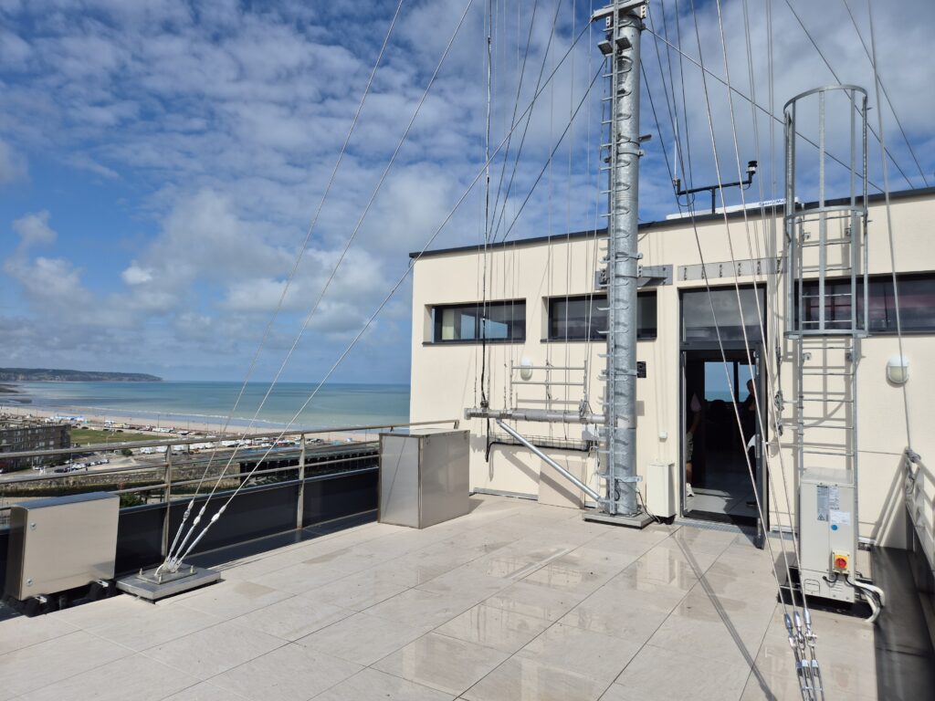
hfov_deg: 73.9
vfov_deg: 58.9
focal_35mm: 23
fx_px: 621
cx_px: 468
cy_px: 350
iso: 25
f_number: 1.8
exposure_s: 1/3904
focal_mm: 5.4
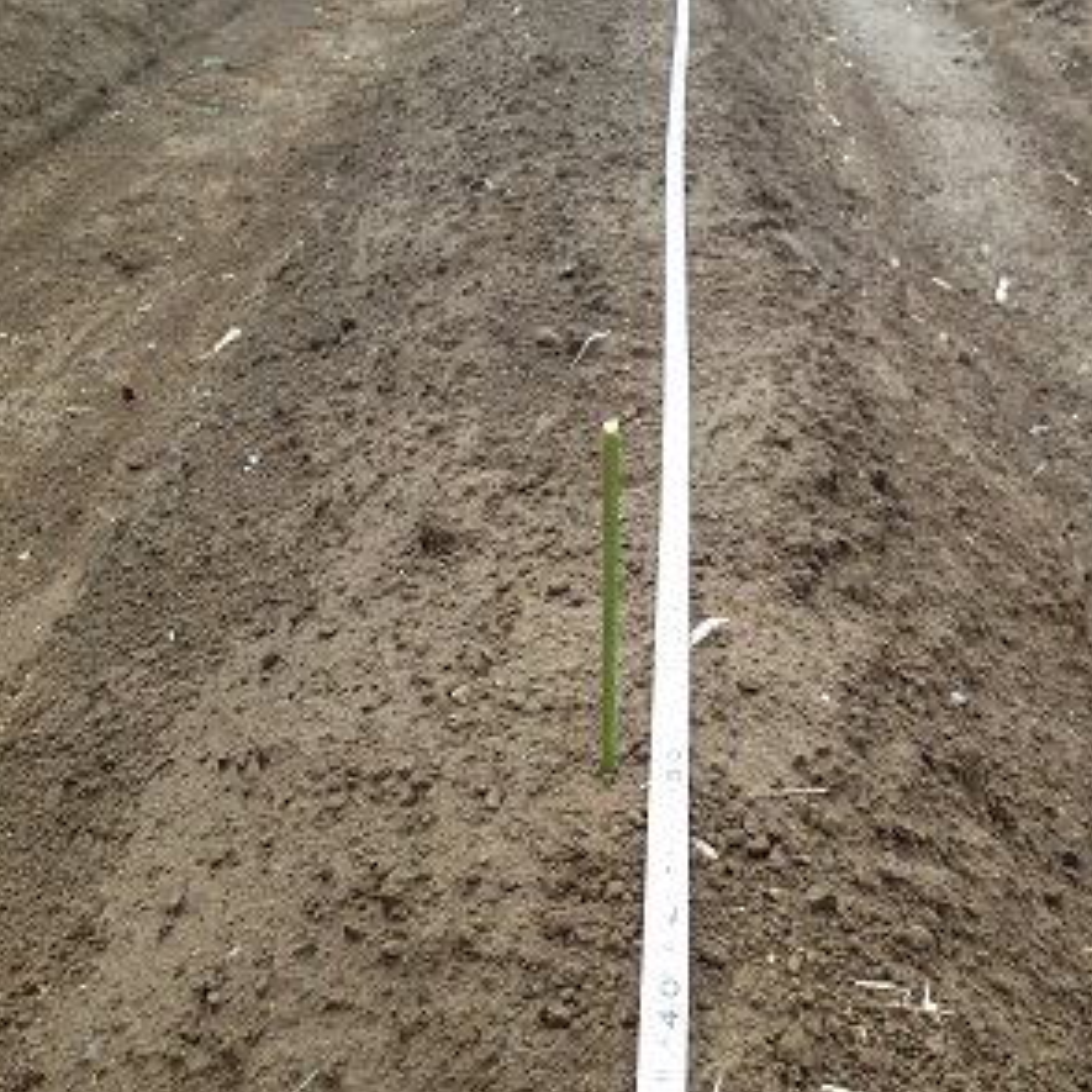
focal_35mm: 42
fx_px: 1499
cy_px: 552
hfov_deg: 39.8
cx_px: 666
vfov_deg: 40.0
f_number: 2.4
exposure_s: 1/228
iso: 50
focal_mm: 4.28
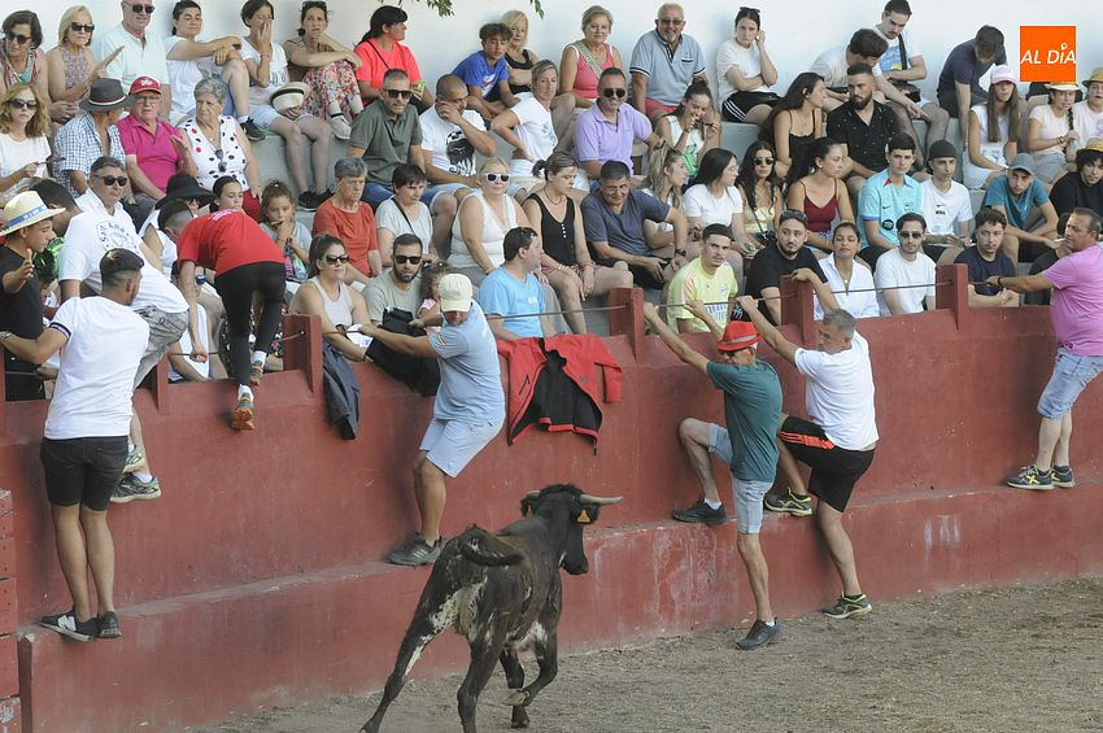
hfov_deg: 13.7
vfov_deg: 9.1
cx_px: 552
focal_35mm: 150
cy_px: 366
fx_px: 4591
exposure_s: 1/320
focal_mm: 100
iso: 1000
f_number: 5
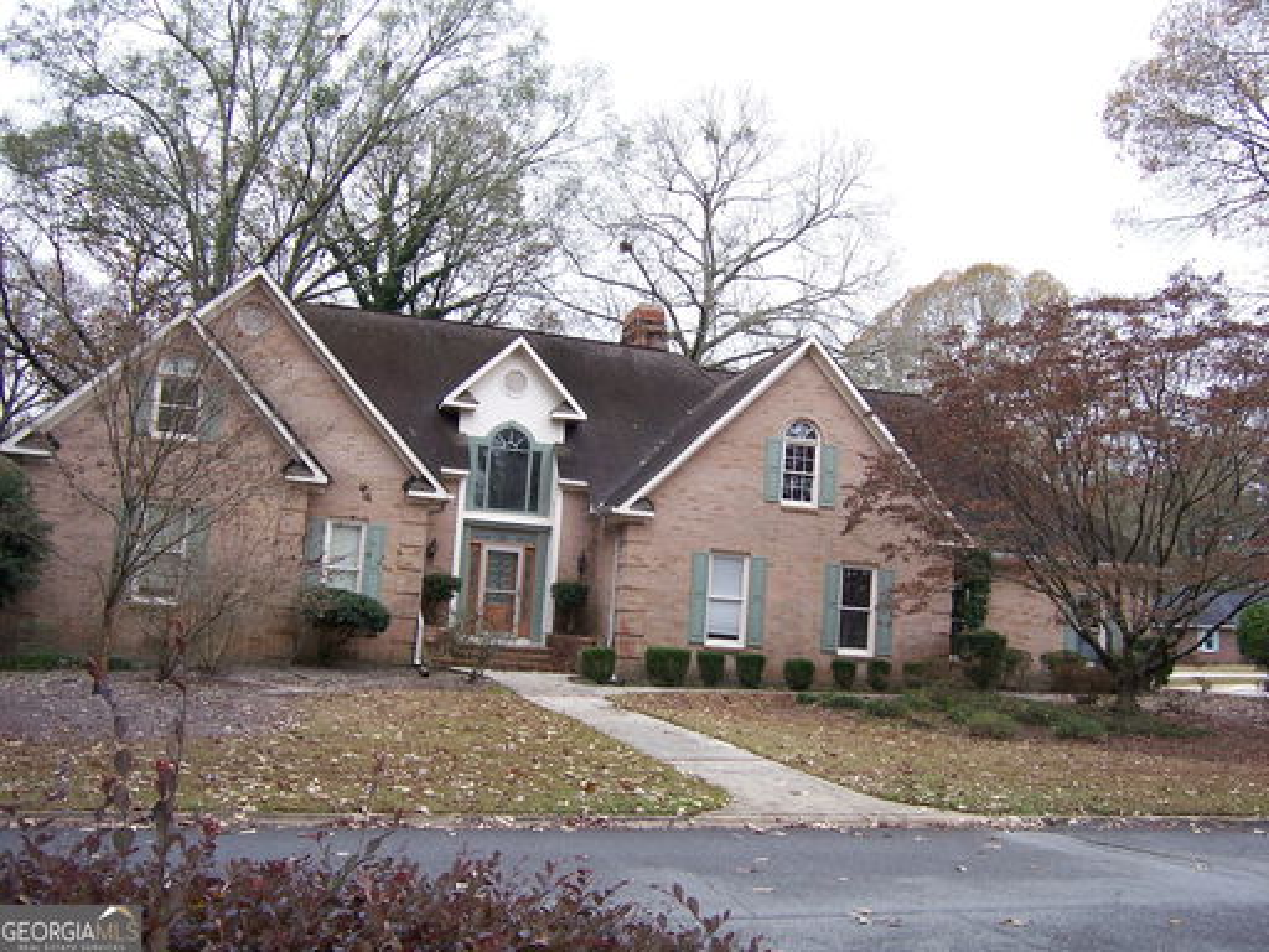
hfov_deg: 55.4
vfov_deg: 42.9
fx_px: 1210
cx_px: 634
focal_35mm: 33
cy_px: 476
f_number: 3.4
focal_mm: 5.5
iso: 80
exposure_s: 1/125
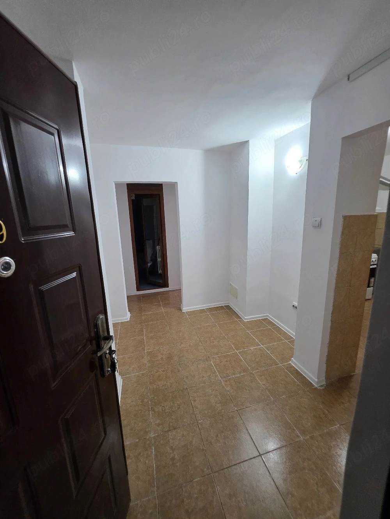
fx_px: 195
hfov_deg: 89.9
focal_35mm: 13
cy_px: 260
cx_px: 195
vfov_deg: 106.2
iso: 250
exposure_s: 1/101
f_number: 1.9
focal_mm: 2.2
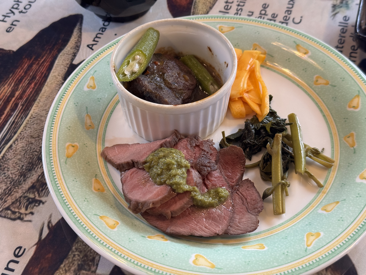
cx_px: 183
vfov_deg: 30.3
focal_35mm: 48
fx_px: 508
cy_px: 138
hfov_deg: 39.7
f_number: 1.78
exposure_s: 1/60
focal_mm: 6.76
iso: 160
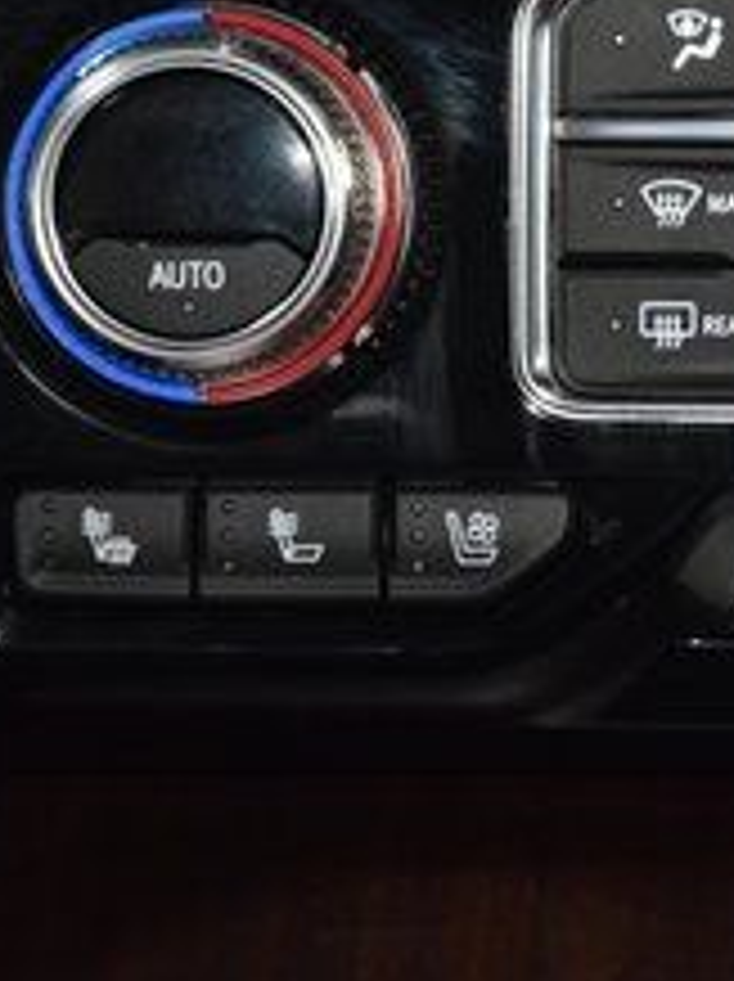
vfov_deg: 6.7
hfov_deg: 5.0
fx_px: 8413
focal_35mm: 297
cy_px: 38
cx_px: 946
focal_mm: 70
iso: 1800
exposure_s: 1/60
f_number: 4.5
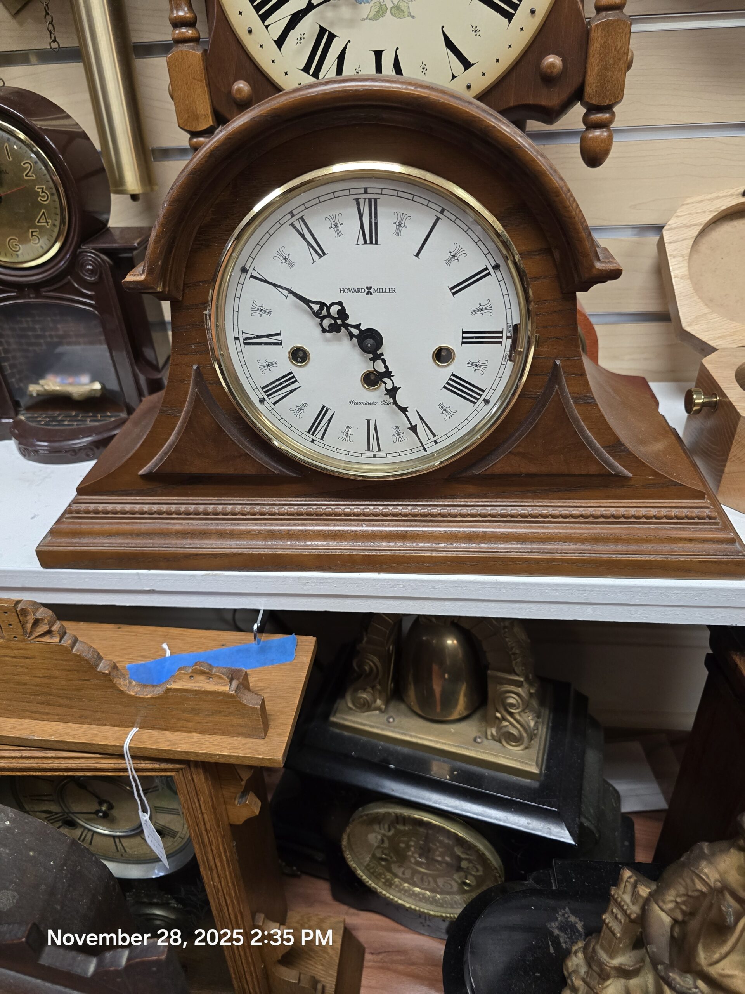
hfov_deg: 58.9
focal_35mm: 23
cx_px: 372
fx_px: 660
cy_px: 497
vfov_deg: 73.9
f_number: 1.7
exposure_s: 1/120
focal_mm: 6.3
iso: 500
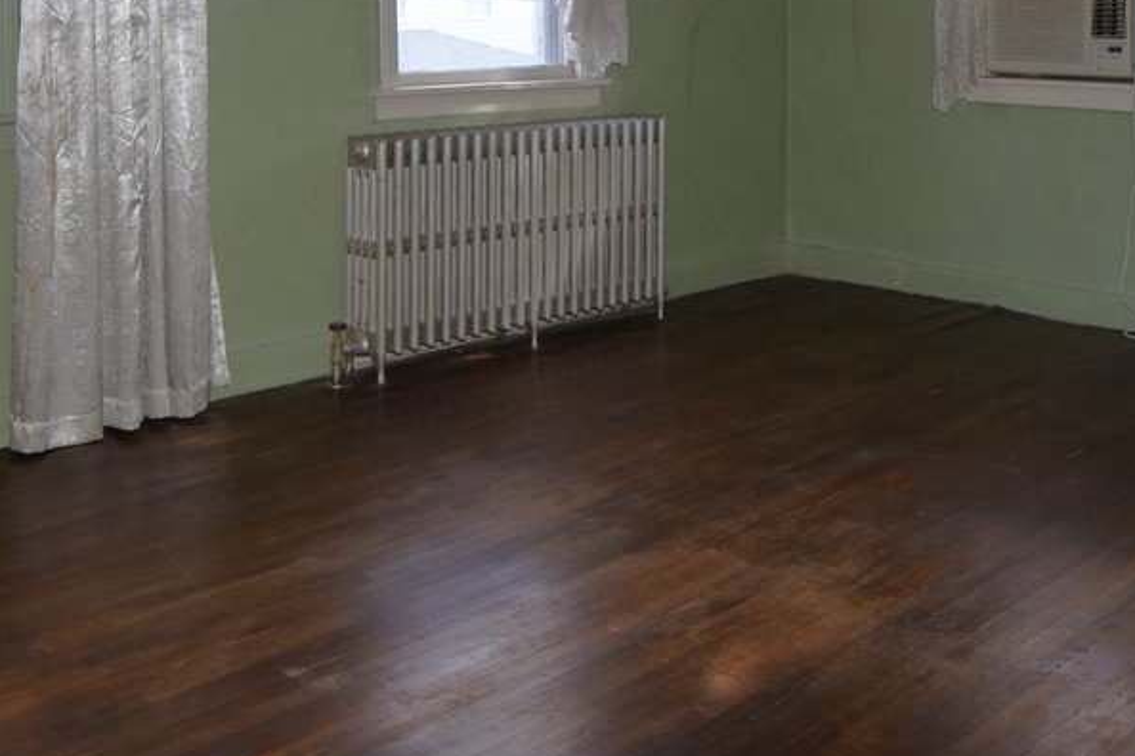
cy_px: 1
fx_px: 1356
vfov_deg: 29.2
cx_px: 706
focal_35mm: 43
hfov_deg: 45.1
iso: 100
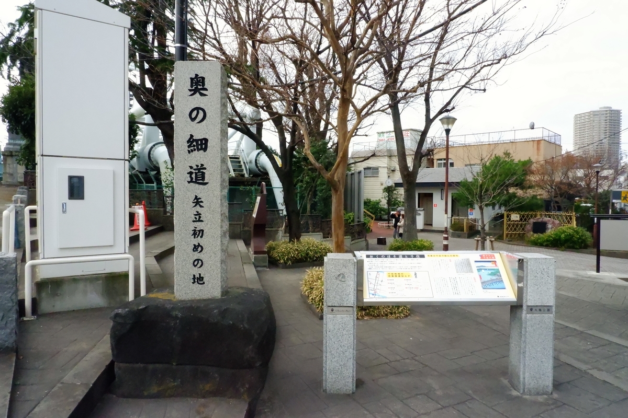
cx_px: 314
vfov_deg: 55.1
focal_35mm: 23
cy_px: 209
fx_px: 401
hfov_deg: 76.1
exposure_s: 1/1100
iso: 12800
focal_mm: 15
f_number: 22
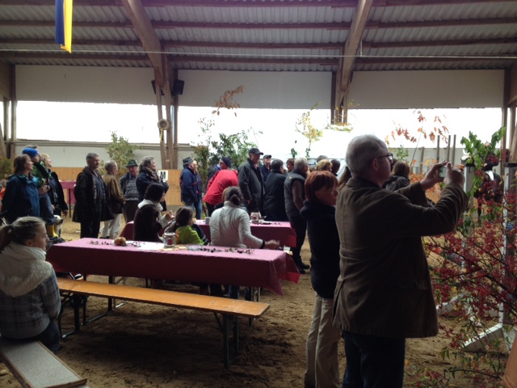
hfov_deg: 52.6
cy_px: 194
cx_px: 258
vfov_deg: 40.7
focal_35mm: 35
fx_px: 523
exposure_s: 1/40
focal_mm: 4.28
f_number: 2.4
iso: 64
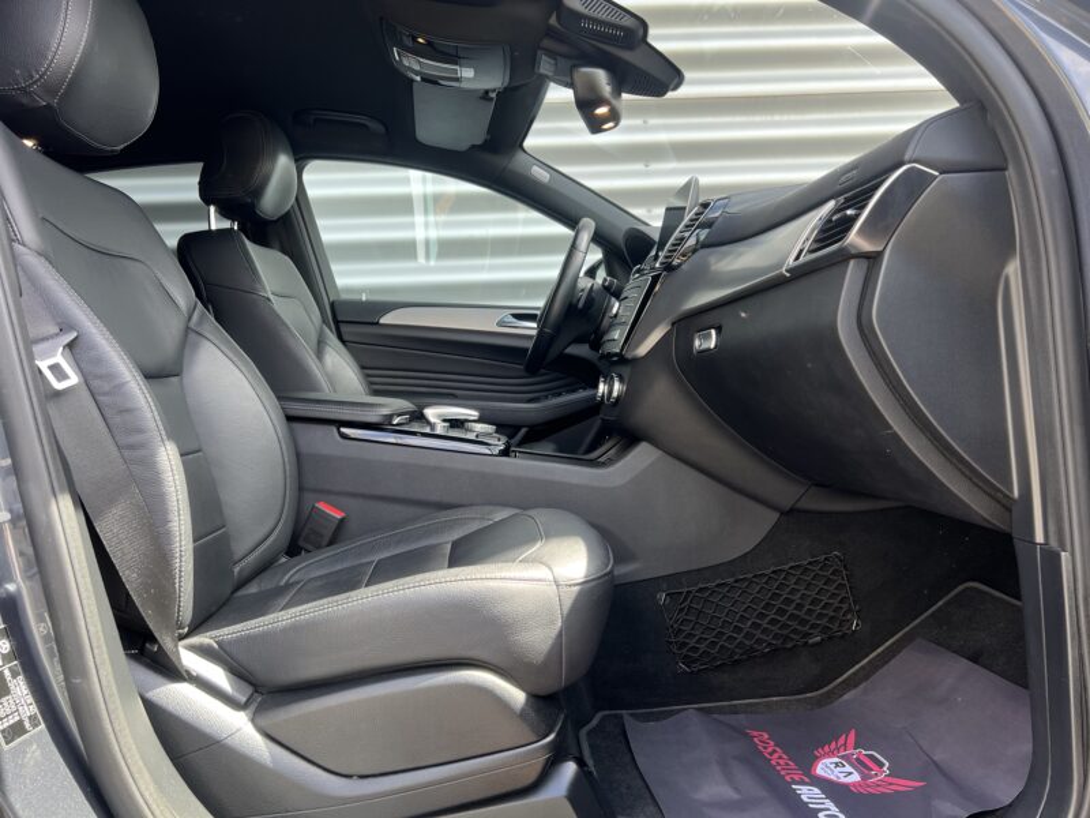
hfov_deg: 67.3
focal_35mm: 26
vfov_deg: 53.1
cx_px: 545
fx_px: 819
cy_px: 409
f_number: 1.5
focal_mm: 5.7
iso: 40
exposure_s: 1/141
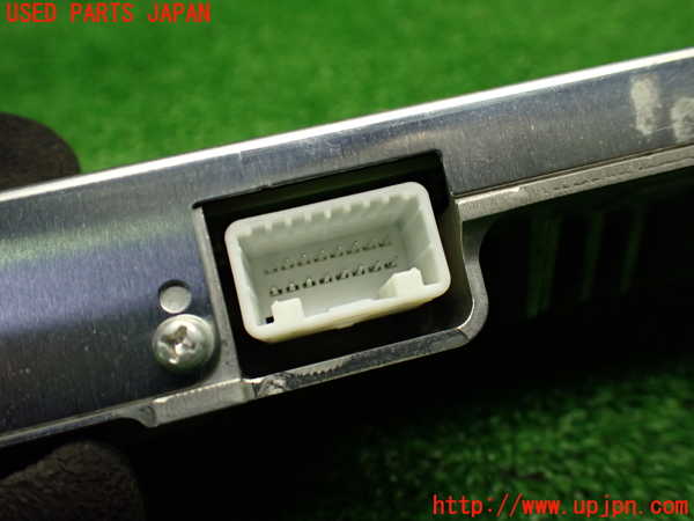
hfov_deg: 60.0
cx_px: 347
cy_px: 260
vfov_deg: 46.8
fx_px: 601
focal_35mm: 30
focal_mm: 5.4
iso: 400
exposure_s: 1/125
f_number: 2.3
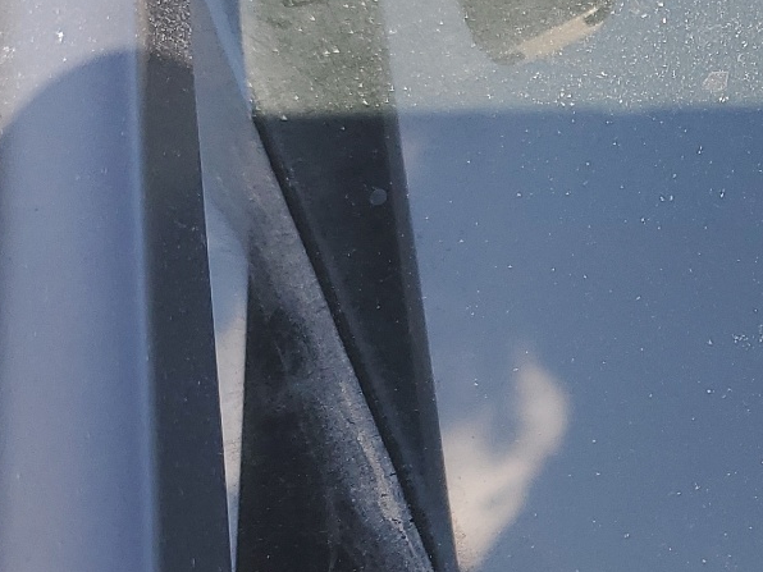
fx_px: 2050
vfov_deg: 15.9
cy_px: 376
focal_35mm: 93
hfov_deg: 20.1
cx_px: 845
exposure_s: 1/435
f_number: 1.5
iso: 50
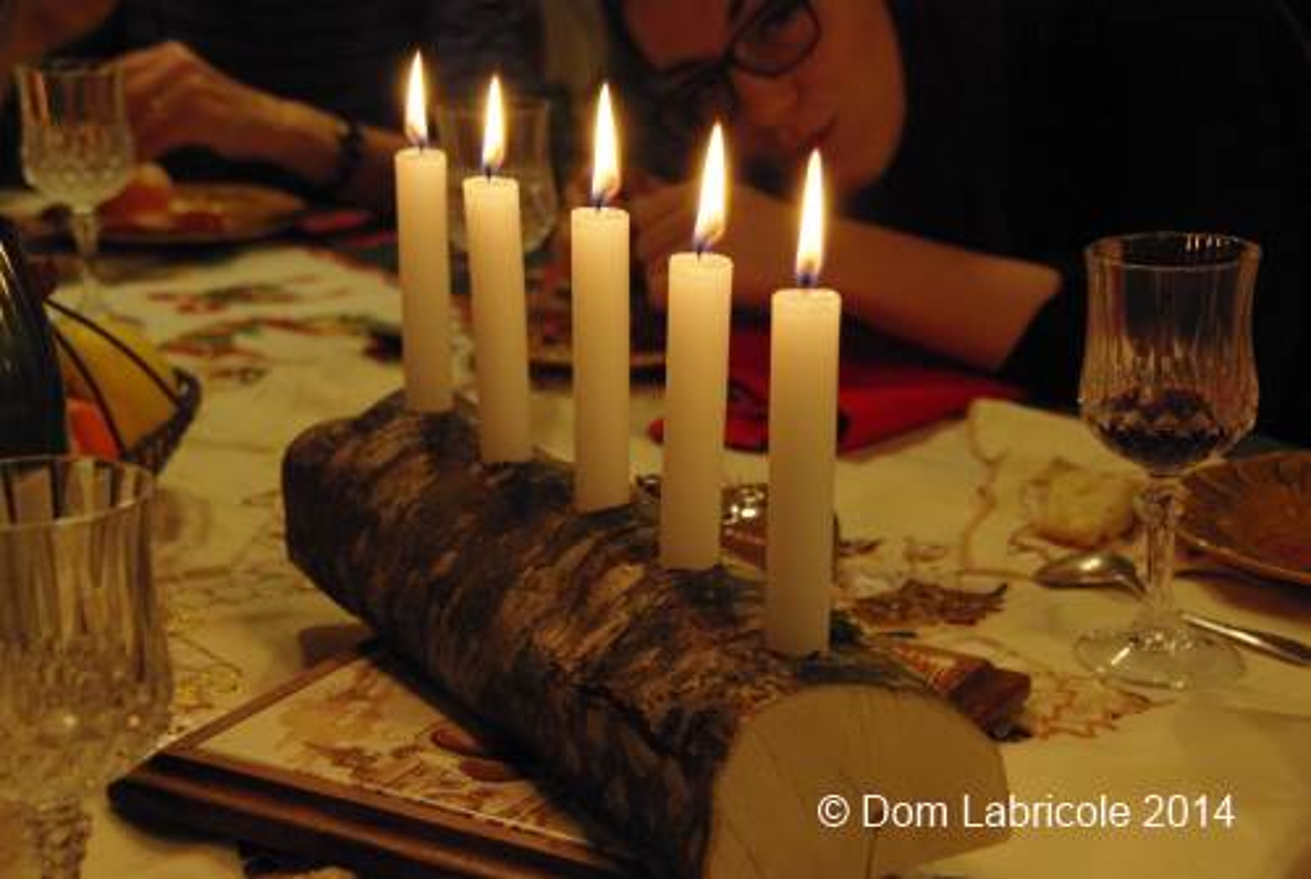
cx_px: 656
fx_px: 2334
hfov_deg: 31.4
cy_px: 440
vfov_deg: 21.3
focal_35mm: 64
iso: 1600
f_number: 6.7
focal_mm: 42.5
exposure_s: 1/60
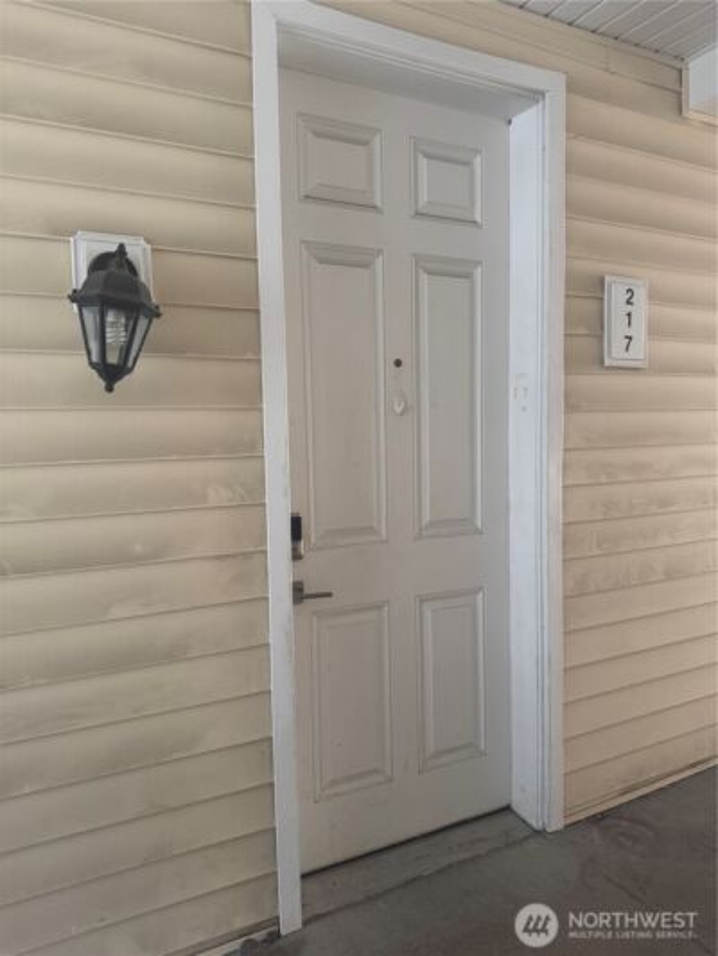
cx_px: 359
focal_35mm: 24
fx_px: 663
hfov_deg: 56.8
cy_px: 478
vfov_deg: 71.6
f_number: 1.78
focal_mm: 6.76
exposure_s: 1/60
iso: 400
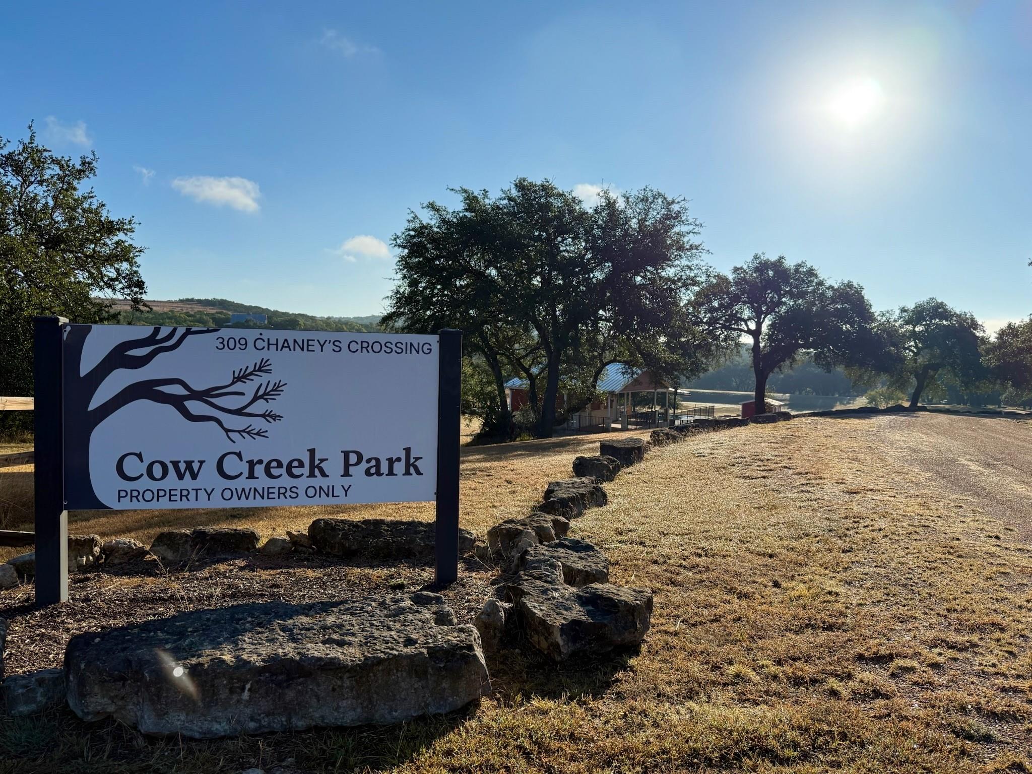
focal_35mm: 24
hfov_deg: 71.6
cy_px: 387
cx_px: 516
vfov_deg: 56.8
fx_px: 716
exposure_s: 1/5319
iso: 125
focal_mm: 6.76
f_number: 1.78
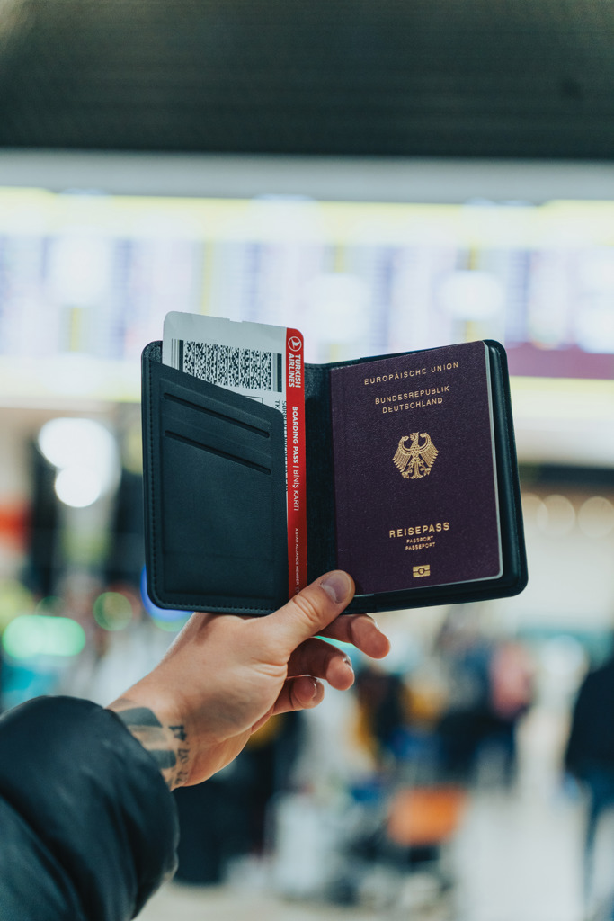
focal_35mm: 68
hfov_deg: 20.0
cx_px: 307
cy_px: 460
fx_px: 1739
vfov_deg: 29.7
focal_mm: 68
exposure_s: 1/125
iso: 1000
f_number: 2.8
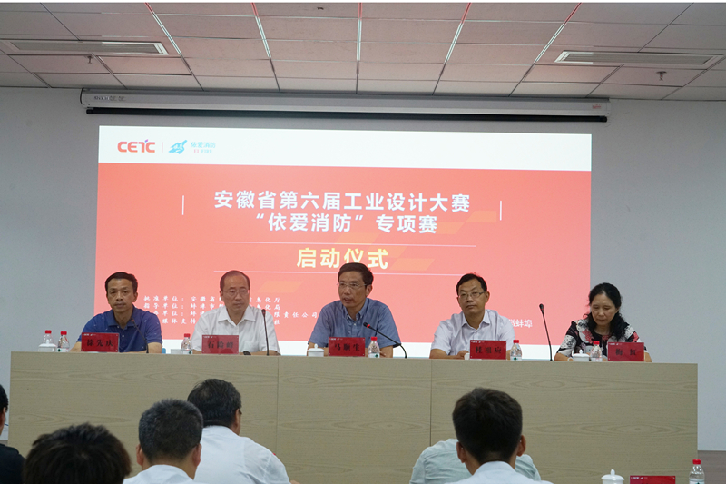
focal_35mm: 53
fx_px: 1069
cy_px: 242
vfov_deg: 25.5
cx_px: 363
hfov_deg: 37.5
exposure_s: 1/60
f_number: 9
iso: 2000
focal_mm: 53
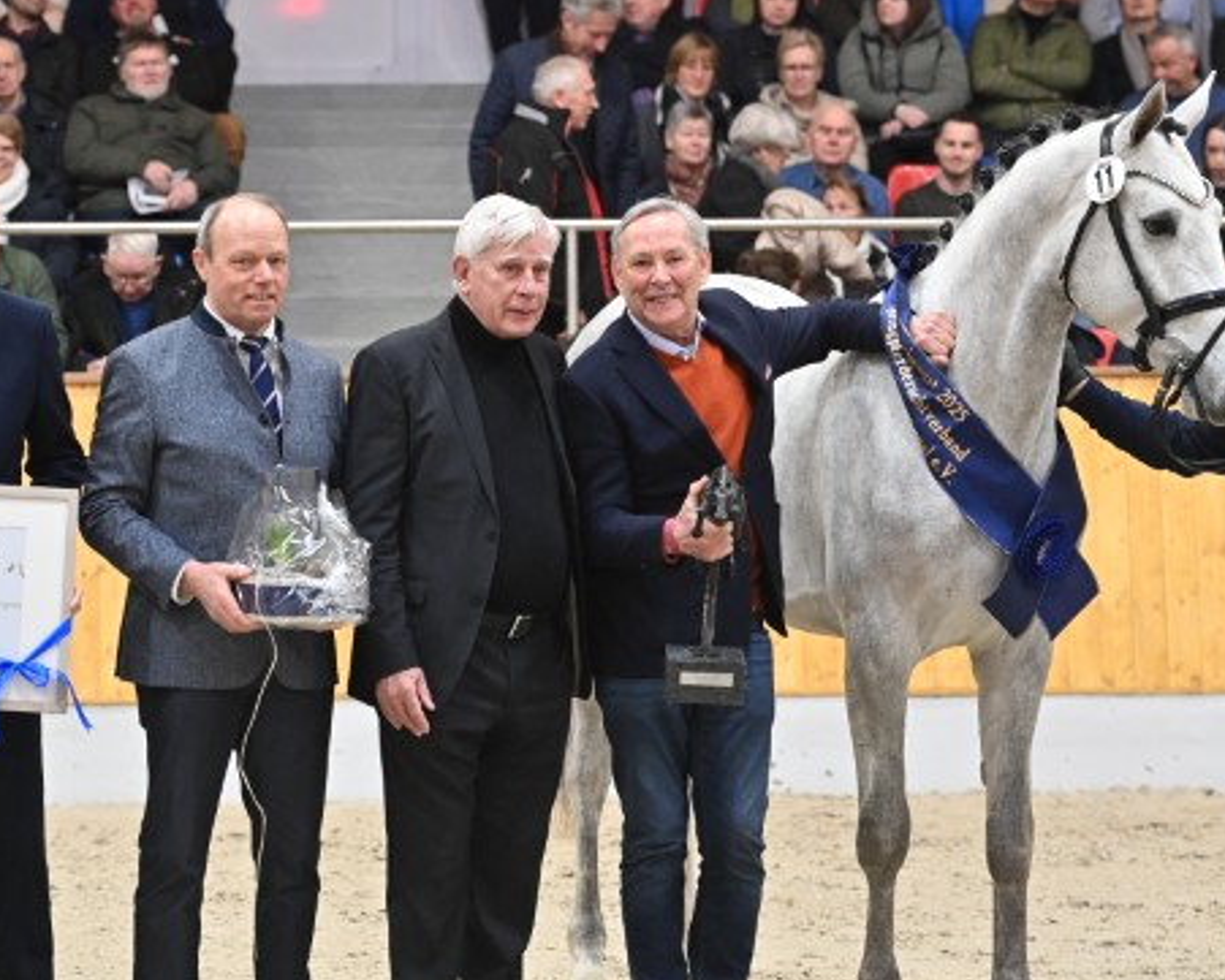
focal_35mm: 158
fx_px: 5730
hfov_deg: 12.2
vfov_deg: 9.8
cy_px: 542
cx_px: 511
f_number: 3.5
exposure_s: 1/500
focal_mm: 95
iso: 4000
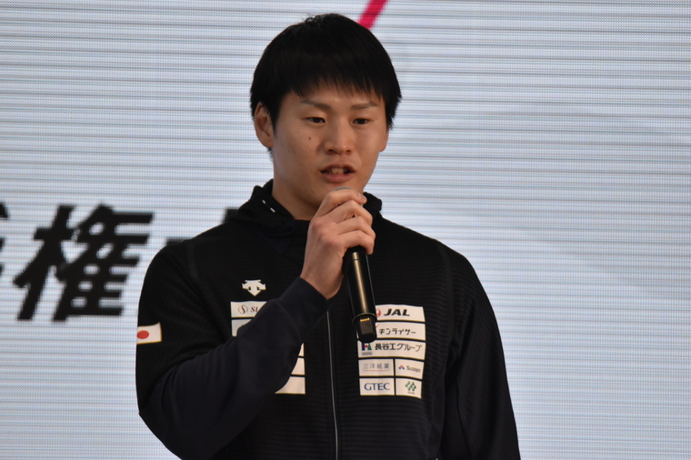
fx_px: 17267
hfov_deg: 2.3
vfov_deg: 1.5
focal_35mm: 900
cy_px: 230
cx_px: 346
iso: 2000
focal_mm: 600
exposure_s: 1/2500
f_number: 6.3
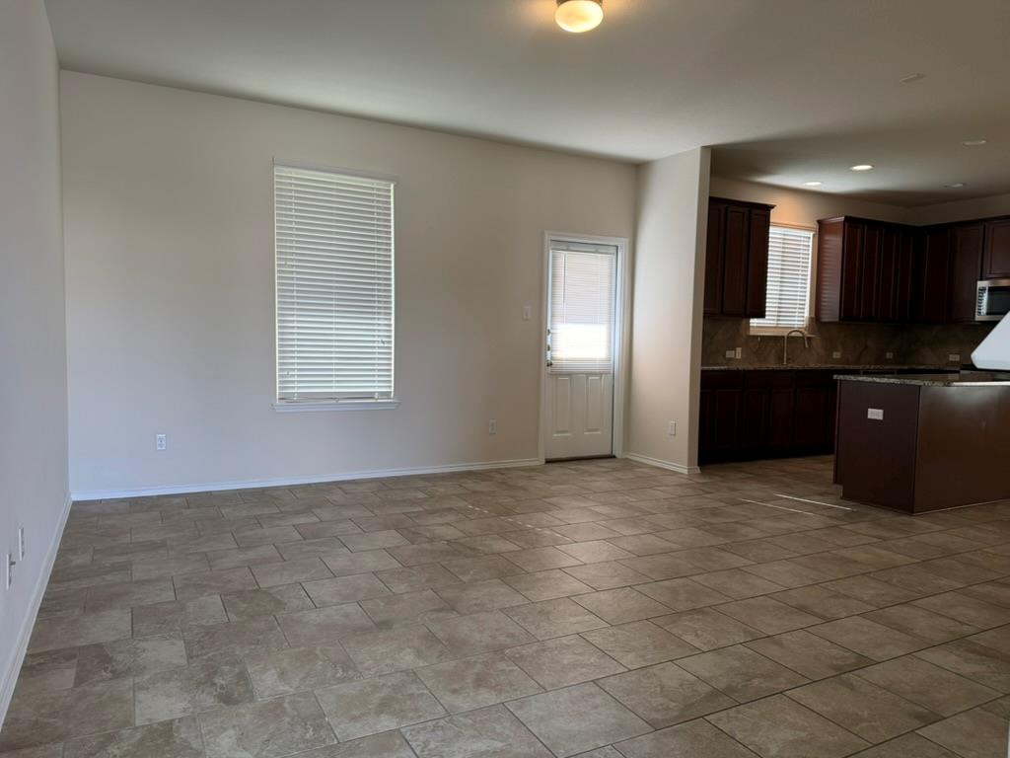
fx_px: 700
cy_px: 379
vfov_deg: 56.8
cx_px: 505
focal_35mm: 24
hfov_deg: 71.6
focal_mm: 6.76
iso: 125
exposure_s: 1/120
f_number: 1.78
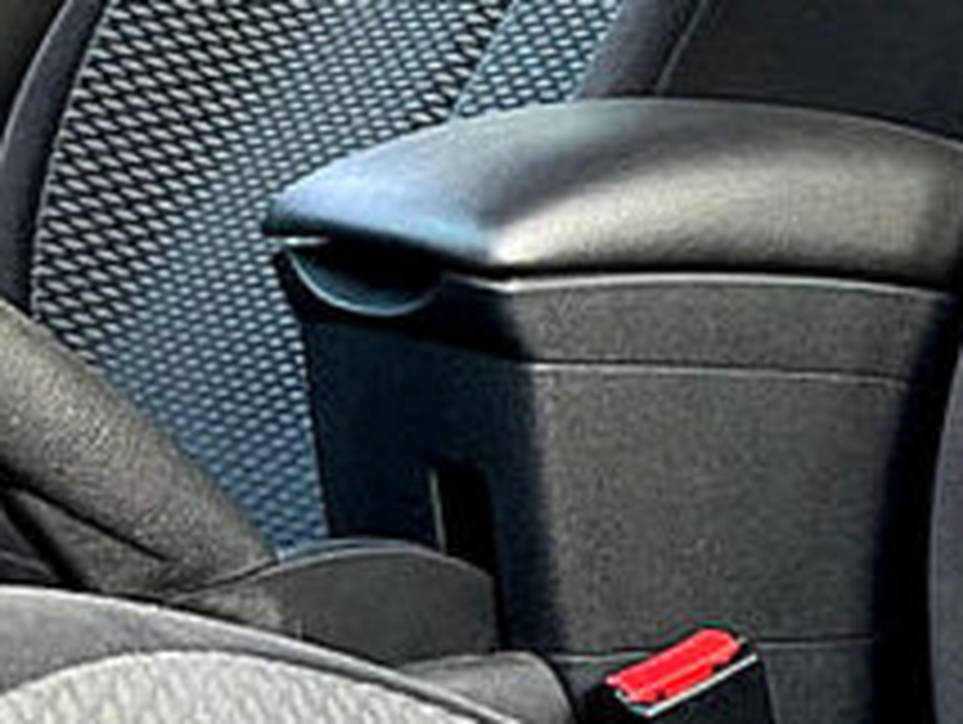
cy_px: 90
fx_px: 2702
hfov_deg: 18.9
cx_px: 1197
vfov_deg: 15.1
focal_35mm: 97
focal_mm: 5.7
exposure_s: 1/87
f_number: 1.5
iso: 125
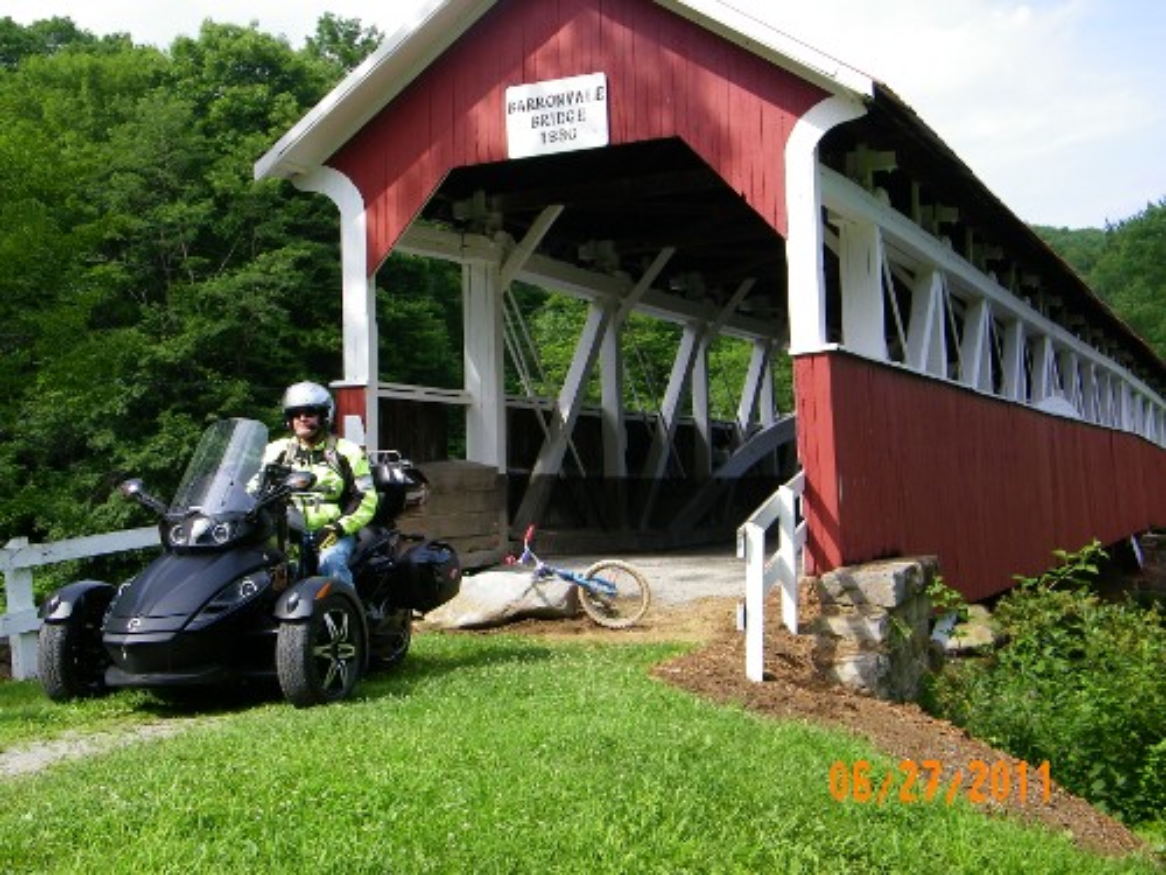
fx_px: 1516
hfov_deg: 42.1
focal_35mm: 45
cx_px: 583
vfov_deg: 32.2
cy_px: 438
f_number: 3.9
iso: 80
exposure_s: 1/400
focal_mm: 8.1
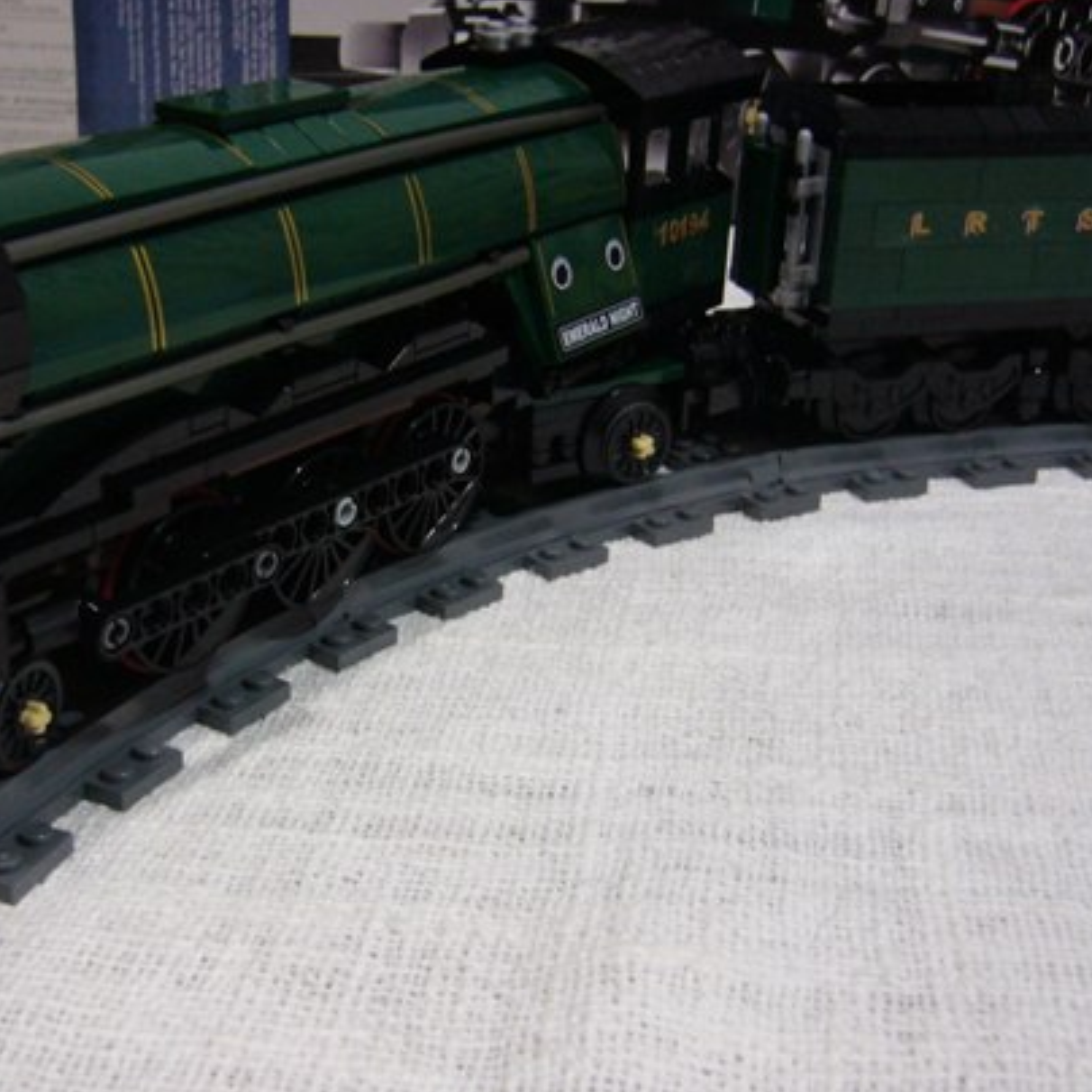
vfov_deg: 34.7
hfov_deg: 34.5
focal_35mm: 49
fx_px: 1749
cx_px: 424
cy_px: 514
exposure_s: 1/8
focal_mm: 5.8
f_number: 2.8
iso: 200
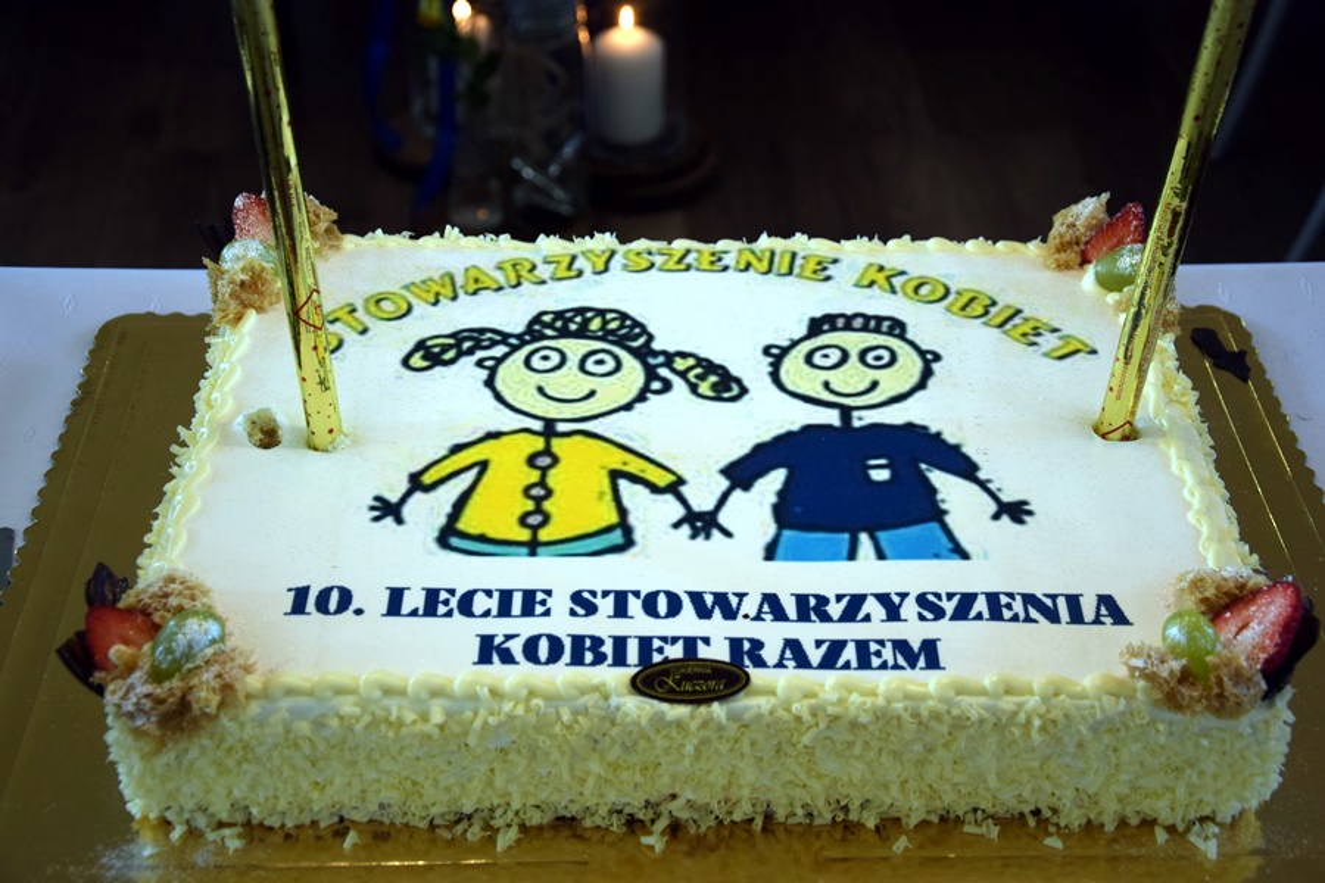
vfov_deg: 25.8
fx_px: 1932
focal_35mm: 52
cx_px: 662
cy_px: 442
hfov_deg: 37.9
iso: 320
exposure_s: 1/100
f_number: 4.5
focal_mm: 35
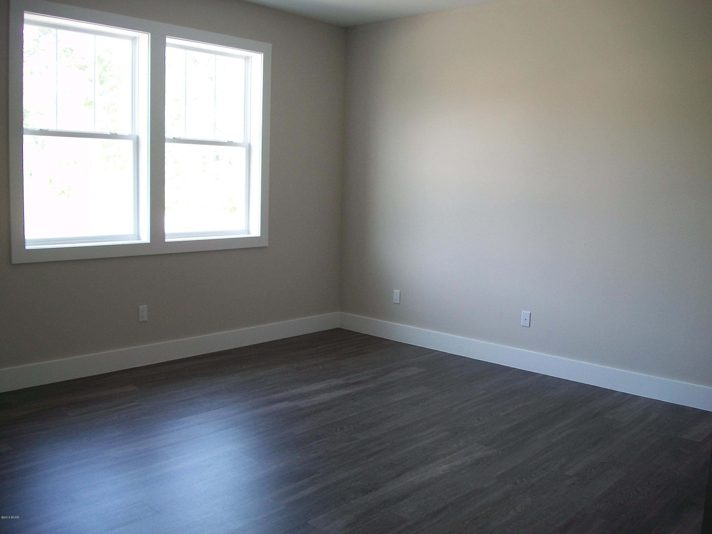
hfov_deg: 56.8
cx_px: 356
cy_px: 267
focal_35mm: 32
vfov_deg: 44.2
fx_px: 658
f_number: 2.9
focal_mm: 5.7
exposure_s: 1/30
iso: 80
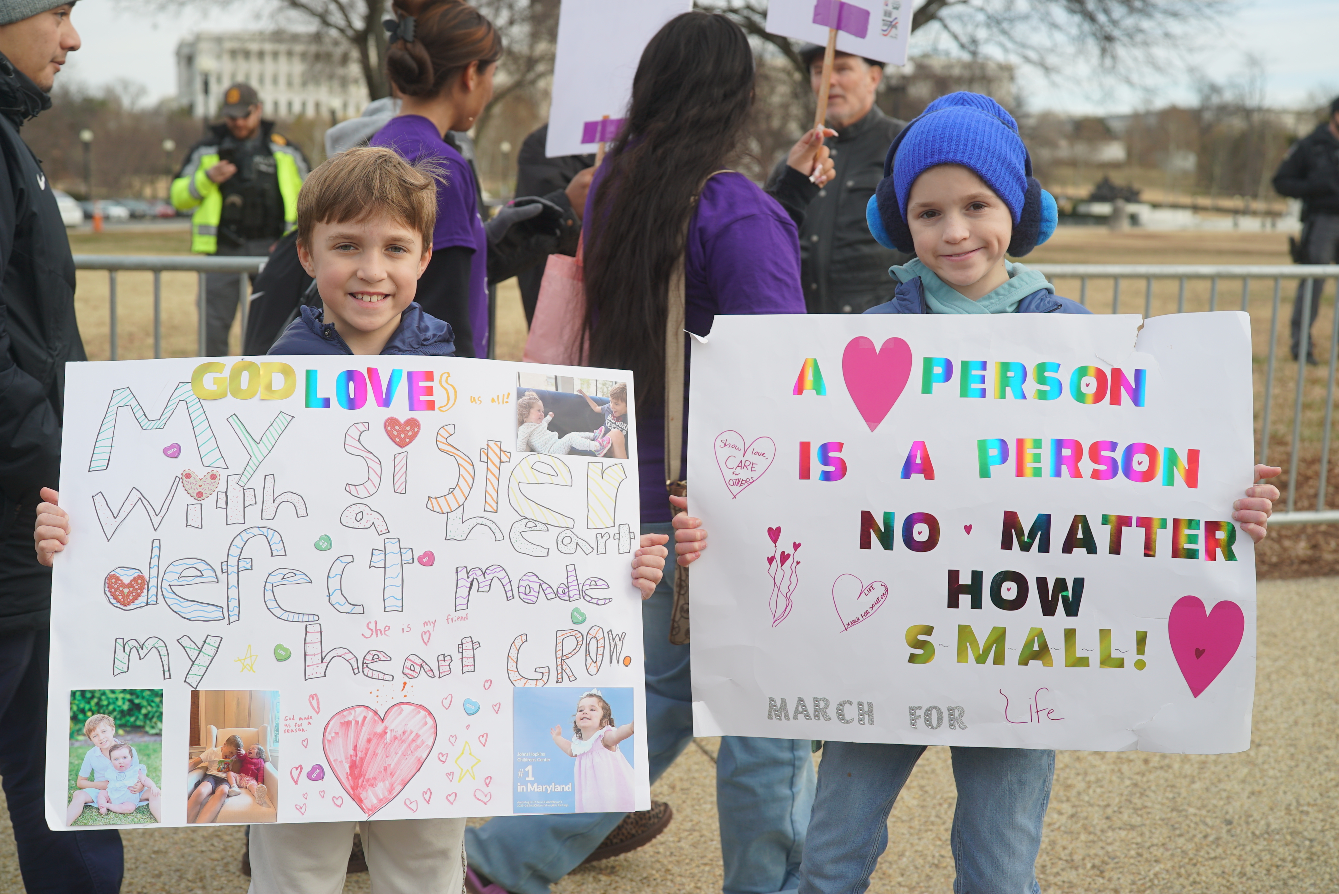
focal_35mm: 50
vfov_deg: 27.0
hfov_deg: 39.6
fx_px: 1861
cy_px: 447
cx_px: 670
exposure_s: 1/400
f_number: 4.5
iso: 100
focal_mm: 50
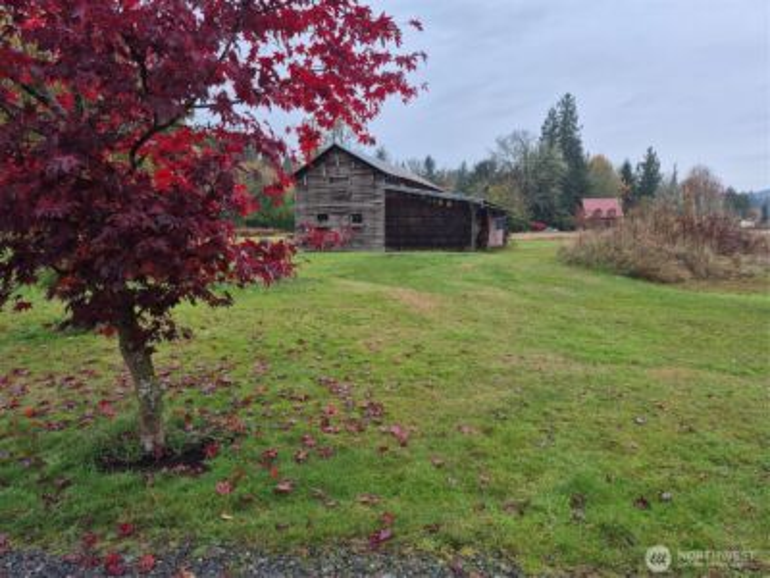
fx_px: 512
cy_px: 289
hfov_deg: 73.9
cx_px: 385
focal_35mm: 23
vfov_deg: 58.9
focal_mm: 5.4
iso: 64
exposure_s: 1/180
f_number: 1.8
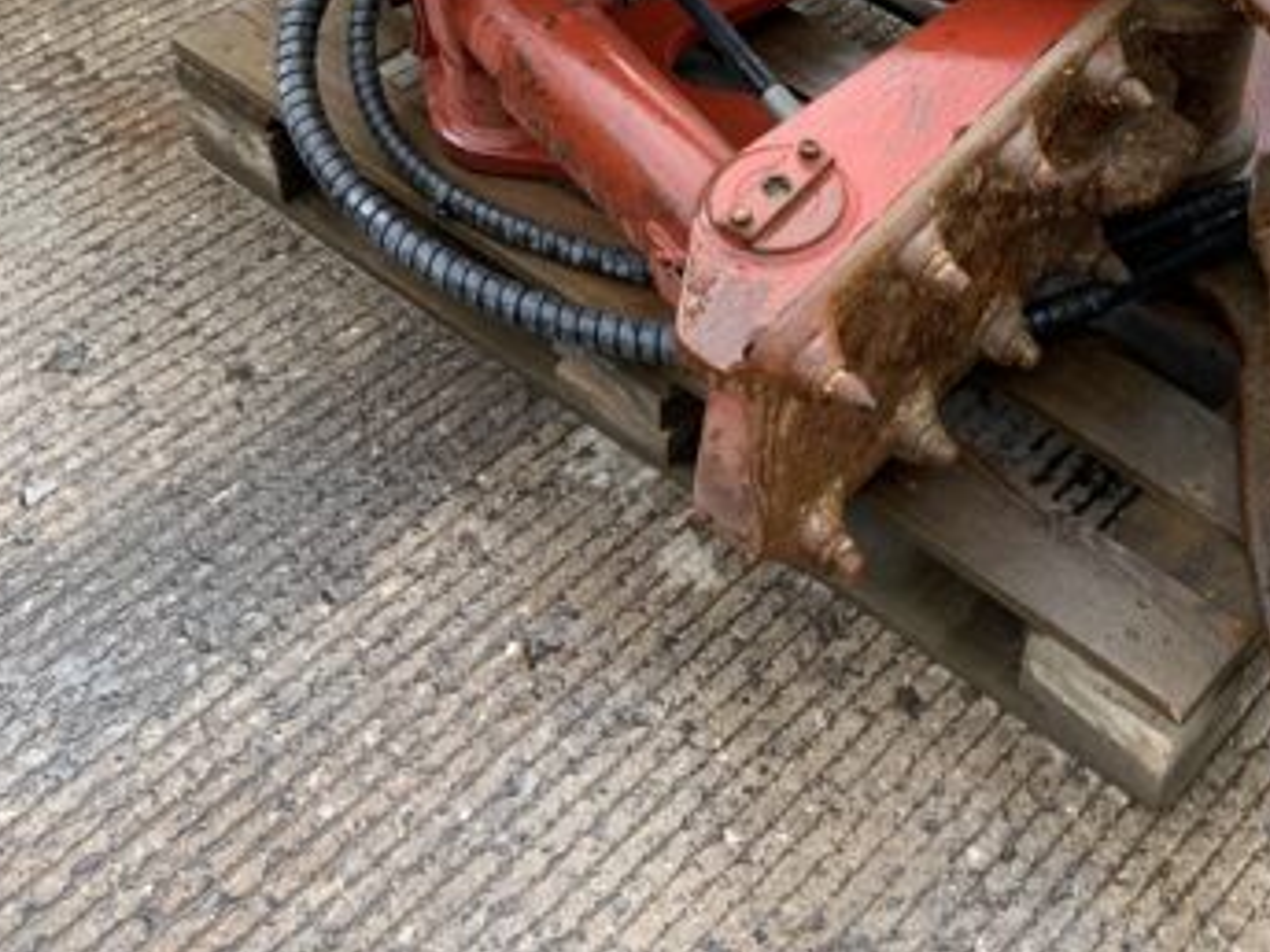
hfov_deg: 34.2
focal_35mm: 54
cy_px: 129
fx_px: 1981
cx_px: 1063
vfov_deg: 26.3
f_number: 1.8
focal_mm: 3
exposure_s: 1/400
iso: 16
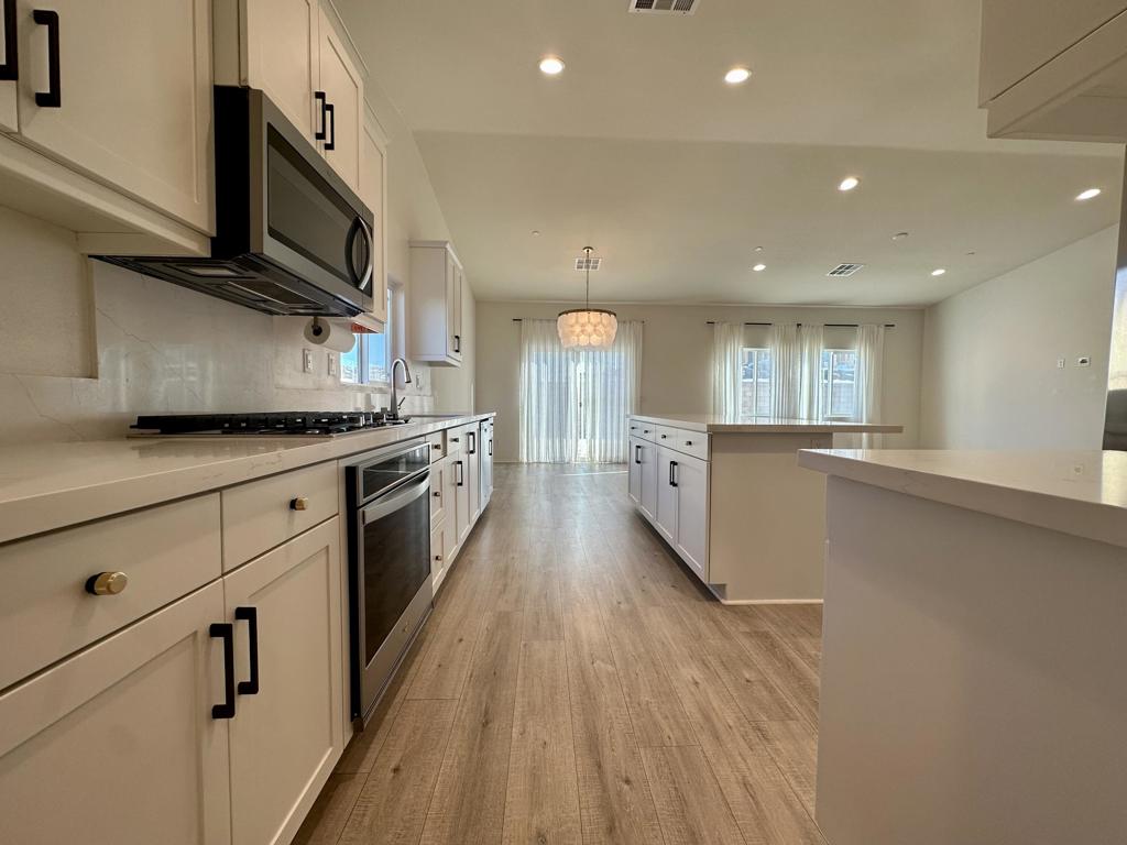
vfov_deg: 85.7
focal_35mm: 14
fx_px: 456
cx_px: 564
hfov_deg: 102.1
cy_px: 422
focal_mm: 2.22
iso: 40
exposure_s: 1/129
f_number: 2.2
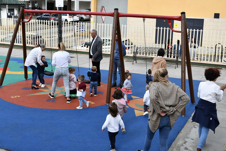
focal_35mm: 52
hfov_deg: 38.2
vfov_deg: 26.0
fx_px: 326
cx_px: 113
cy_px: 76
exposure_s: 1/250
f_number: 8
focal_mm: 35
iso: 160
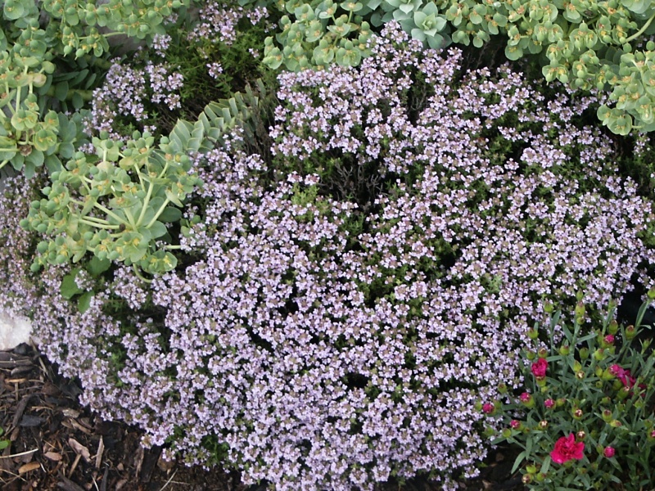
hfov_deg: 31.7
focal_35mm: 61
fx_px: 1154
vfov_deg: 24.0
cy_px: 246
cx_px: 328
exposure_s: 1/125
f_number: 3.6
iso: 64
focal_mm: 12.63
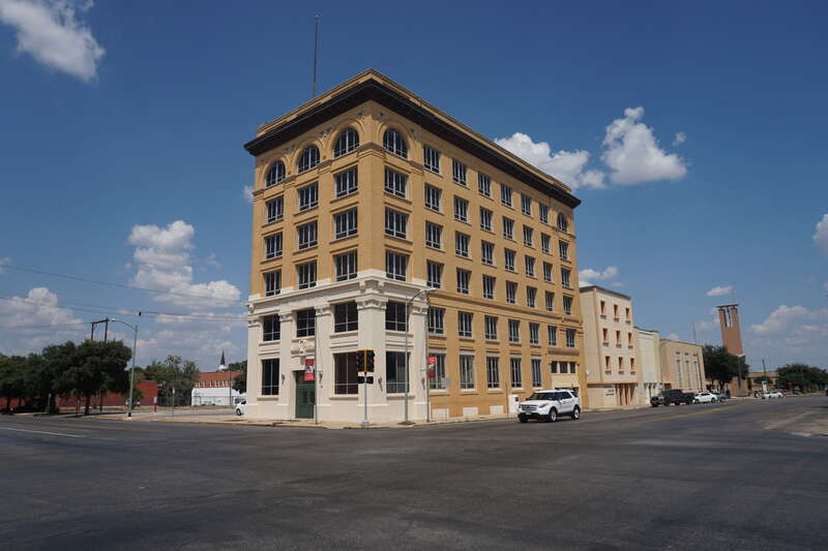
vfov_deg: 53.1
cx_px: 414
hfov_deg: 73.8
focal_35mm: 24
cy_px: 276
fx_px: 552
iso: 100
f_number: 9
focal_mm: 16
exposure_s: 1/400
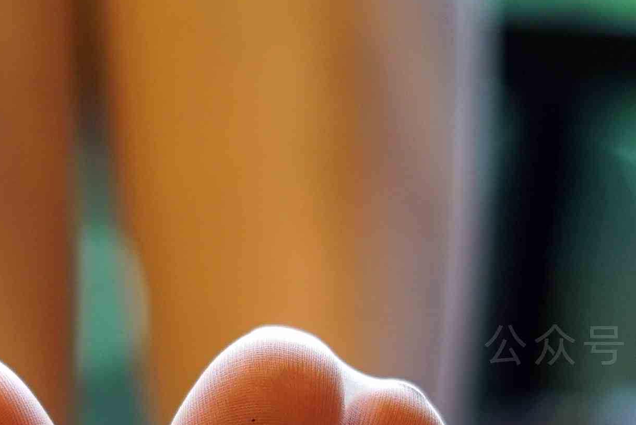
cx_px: 125
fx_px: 3076
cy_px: 609
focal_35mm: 174
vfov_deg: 7.8
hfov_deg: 11.8
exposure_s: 1/250
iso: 1000
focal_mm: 50
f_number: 1.8
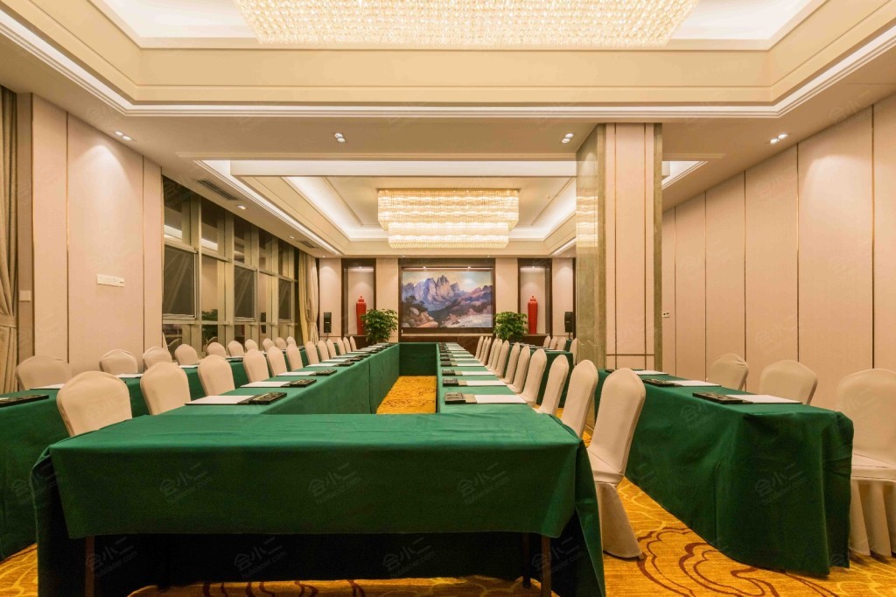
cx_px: 448
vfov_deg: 73.7
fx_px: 398
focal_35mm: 16
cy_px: 298
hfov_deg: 96.8
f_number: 10
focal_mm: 16
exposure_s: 1/30
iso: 250
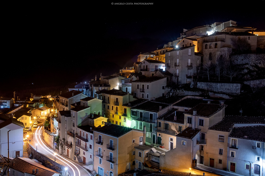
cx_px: 132
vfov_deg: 37.9
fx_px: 258
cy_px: 88
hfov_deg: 54.4
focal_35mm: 35
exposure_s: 15
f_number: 6.4
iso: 200
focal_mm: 23
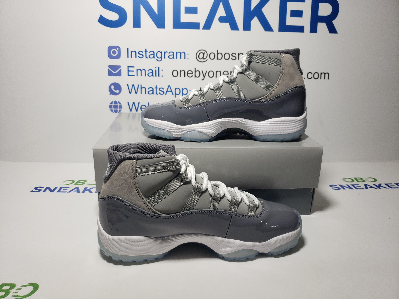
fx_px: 300
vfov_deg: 53.1
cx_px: 200
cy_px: 150
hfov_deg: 67.3
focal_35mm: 26
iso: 50
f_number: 1.5
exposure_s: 1/430
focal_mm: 4.3
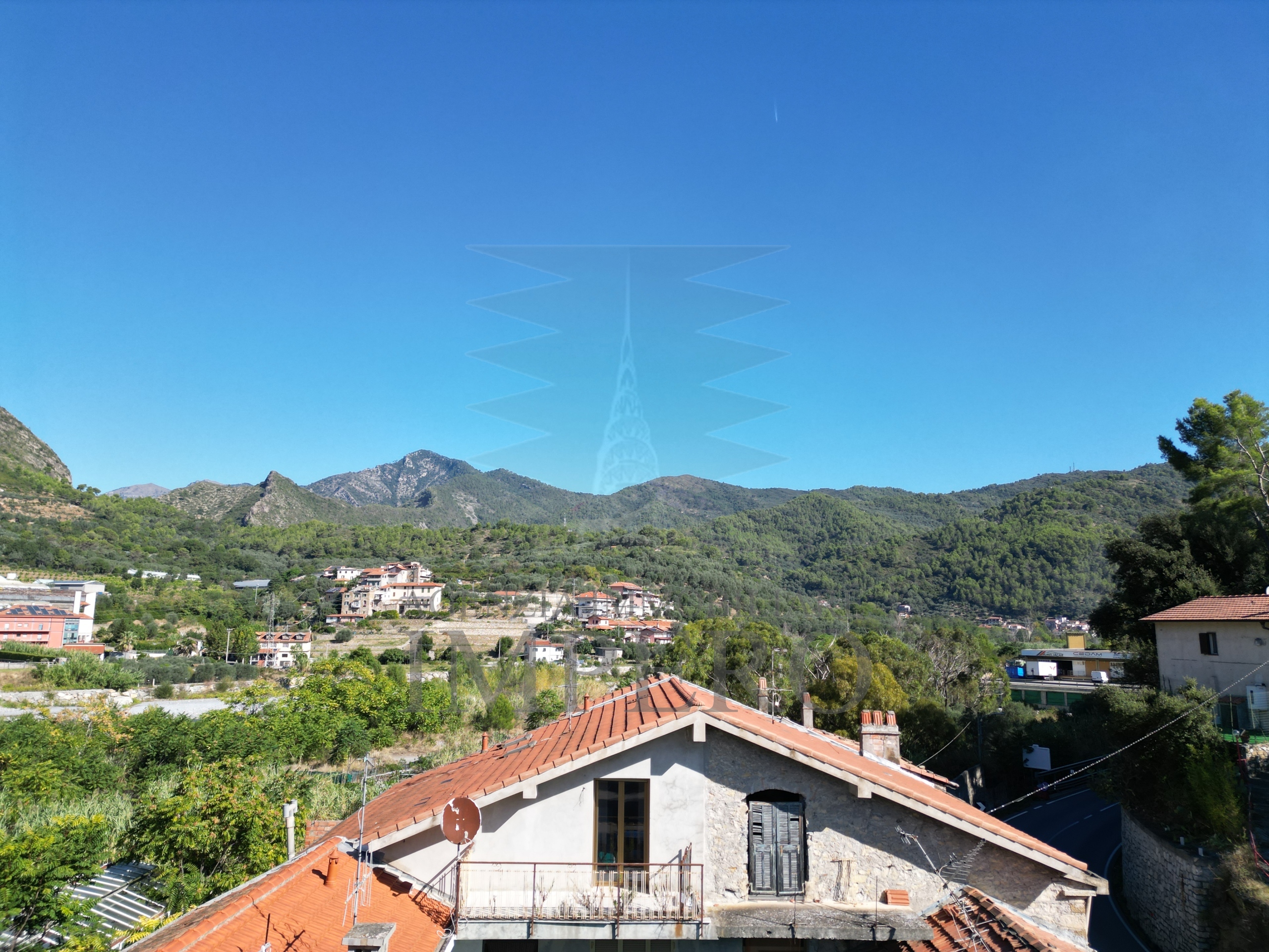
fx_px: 880
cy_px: 476
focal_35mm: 24
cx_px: 634
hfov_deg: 71.6
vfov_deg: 56.8
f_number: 1.7
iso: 120
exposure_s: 1/2000
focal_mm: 6.72
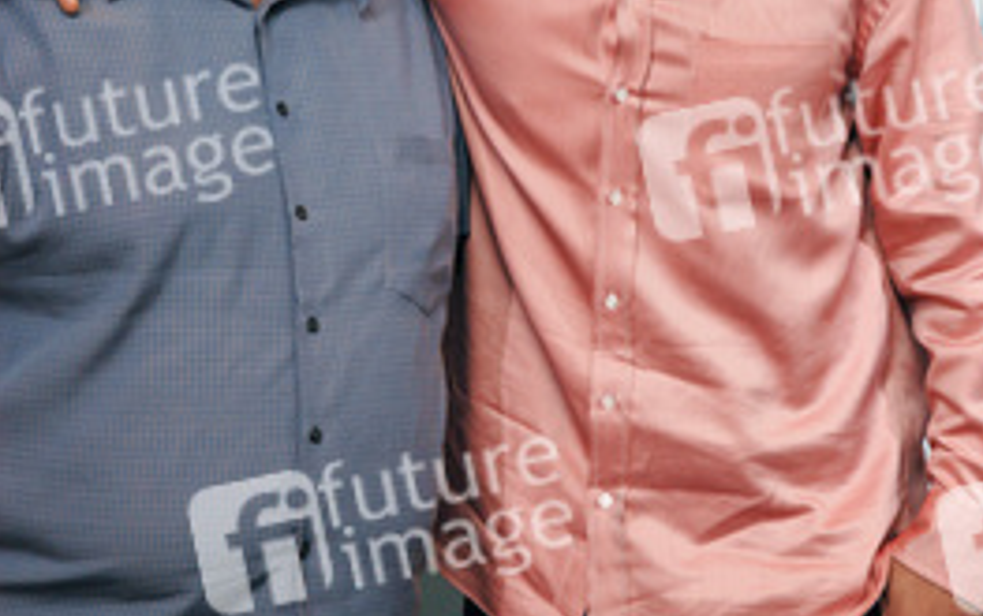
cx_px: 490
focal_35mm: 151
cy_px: -34
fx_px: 4044
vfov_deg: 8.7
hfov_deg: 13.9
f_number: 4.5
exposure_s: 1/125
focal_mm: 65
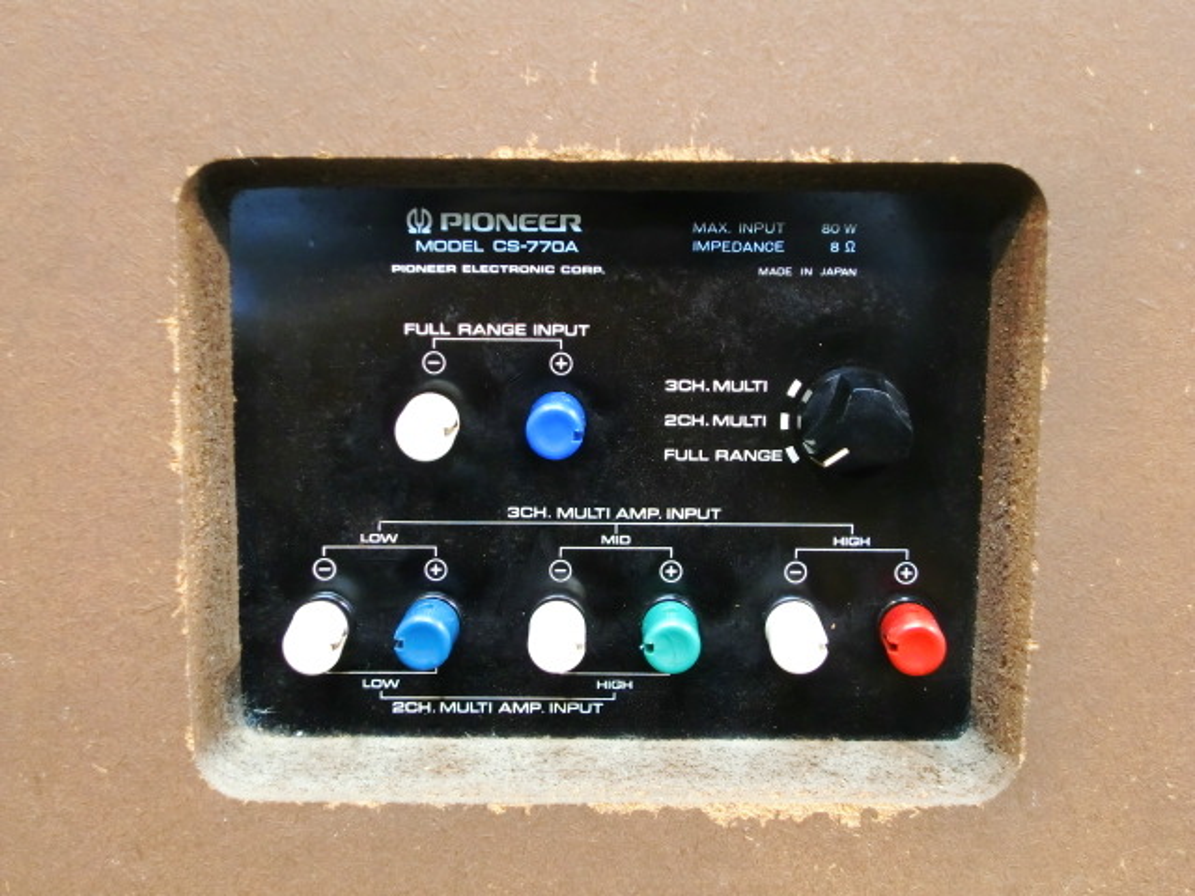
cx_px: 598
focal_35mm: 55
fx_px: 1899
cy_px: 448
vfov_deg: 26.6
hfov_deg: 34.9
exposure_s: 1/10
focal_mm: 9.8
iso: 400
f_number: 3.6
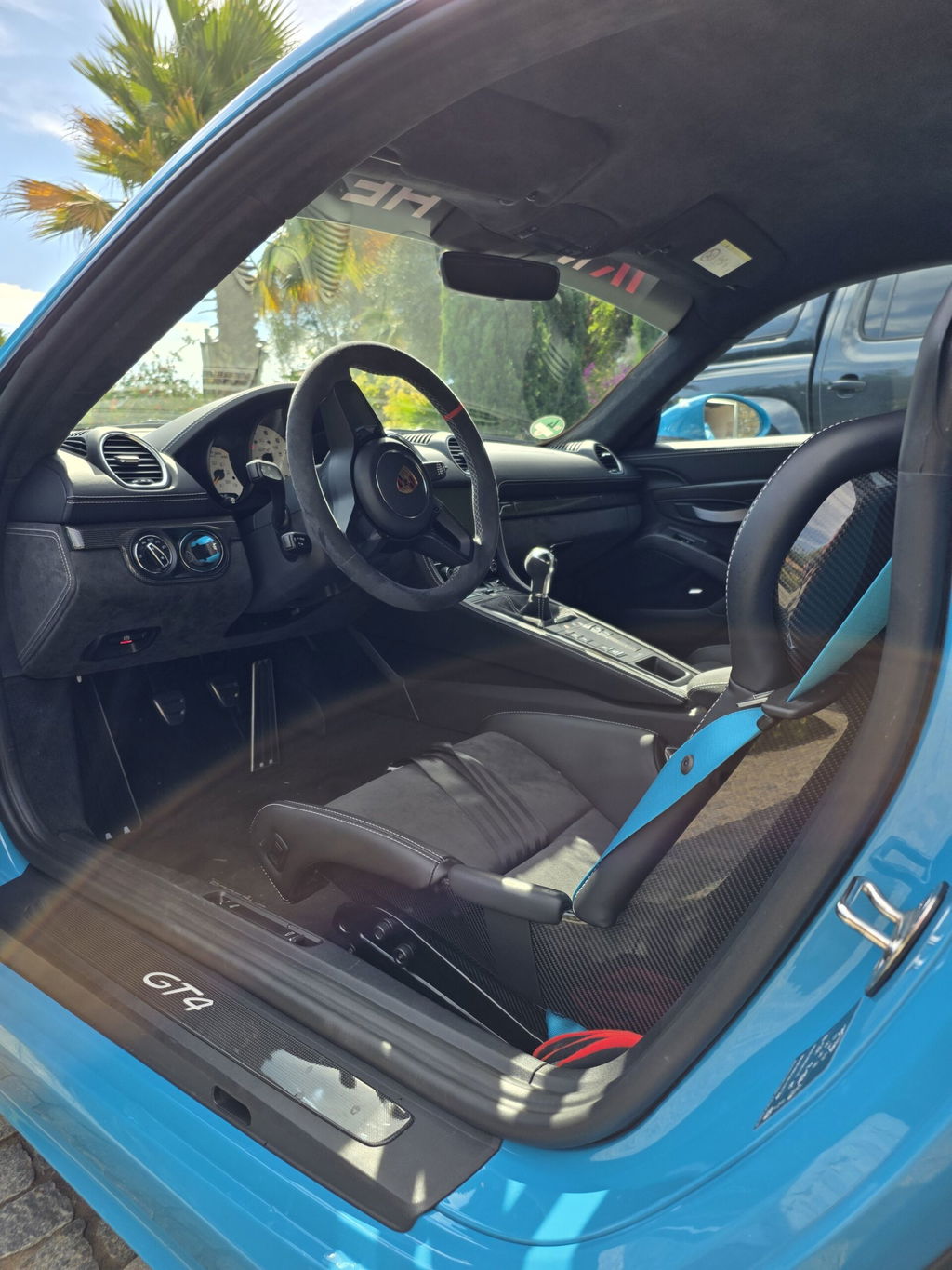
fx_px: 843
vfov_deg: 73.9
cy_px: 635
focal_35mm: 23
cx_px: 476
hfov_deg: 58.9
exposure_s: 1/2071
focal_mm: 6.25
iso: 80
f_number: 1.7
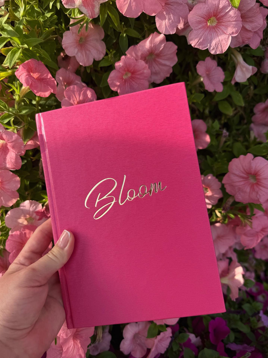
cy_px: 178
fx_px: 258
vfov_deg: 69.4
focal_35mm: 25
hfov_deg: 54.9
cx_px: 134
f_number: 1.78
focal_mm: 6.76
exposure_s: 1/2110
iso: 80
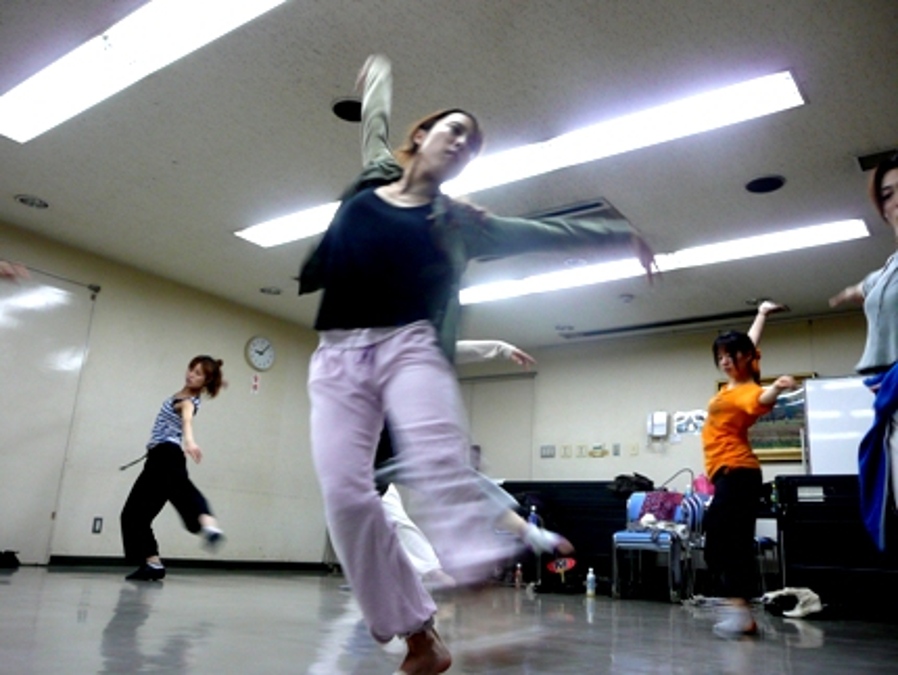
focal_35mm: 30
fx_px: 779
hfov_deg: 59.9
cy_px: 338
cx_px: 449
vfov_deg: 46.8
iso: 200
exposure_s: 1/30
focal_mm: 4.9
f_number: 3.4
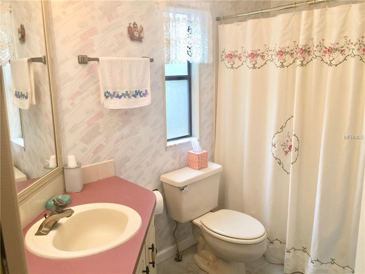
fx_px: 306
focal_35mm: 29
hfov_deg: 61.7
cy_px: 137
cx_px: 182
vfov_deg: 48.2
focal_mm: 4.15
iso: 32
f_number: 2.2
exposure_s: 1/30
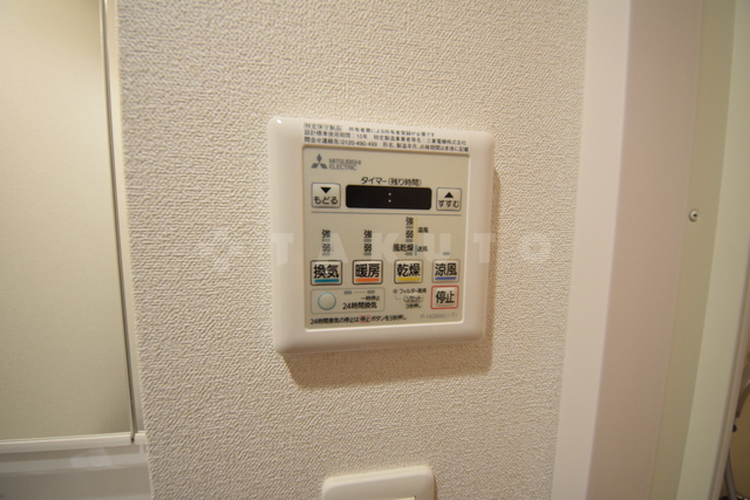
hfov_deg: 112.6
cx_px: 375
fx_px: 250
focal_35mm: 12
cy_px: 250
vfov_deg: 90.0
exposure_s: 1/100
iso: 1600
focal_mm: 8
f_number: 5
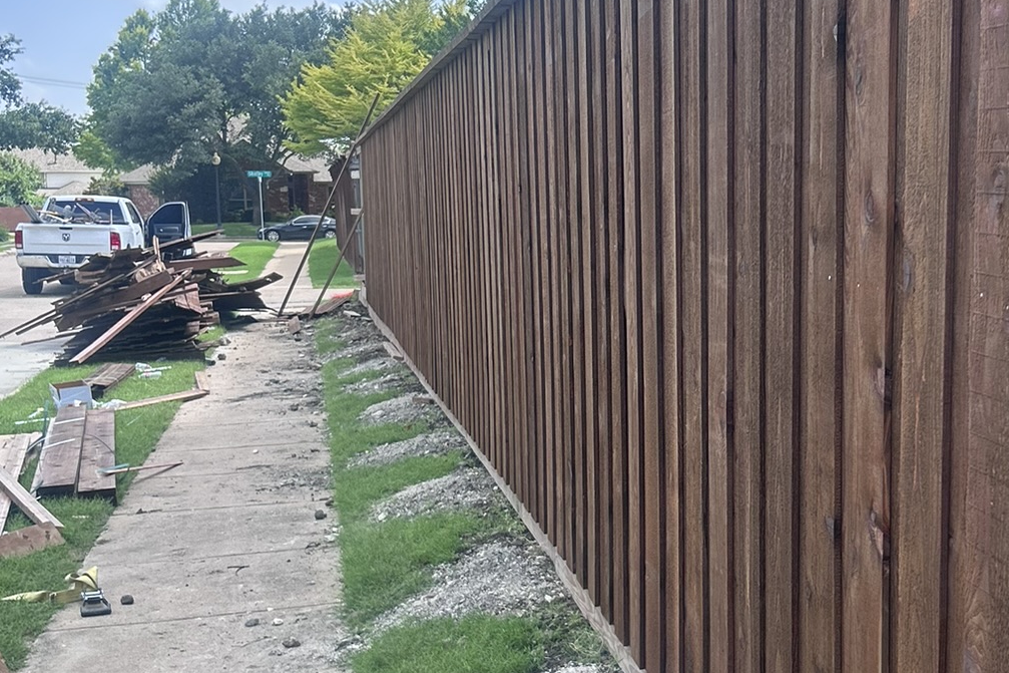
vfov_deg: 24.5
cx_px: 720
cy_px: 426
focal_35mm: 55
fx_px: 1541
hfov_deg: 35.7
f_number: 1.5
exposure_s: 1/909
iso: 50
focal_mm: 5.7
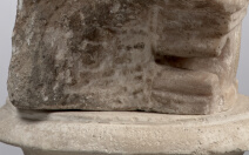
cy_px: -346
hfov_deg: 5.0
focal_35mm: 420
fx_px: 2847
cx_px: 70
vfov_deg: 3.1
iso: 200
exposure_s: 1/60
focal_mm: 80
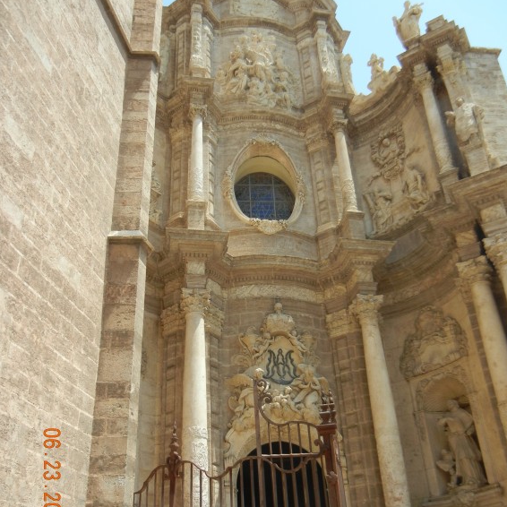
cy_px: 296
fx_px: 597
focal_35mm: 36
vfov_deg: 45.9
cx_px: 256
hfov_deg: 46.0
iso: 160
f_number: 7
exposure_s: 1/251
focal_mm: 5.4
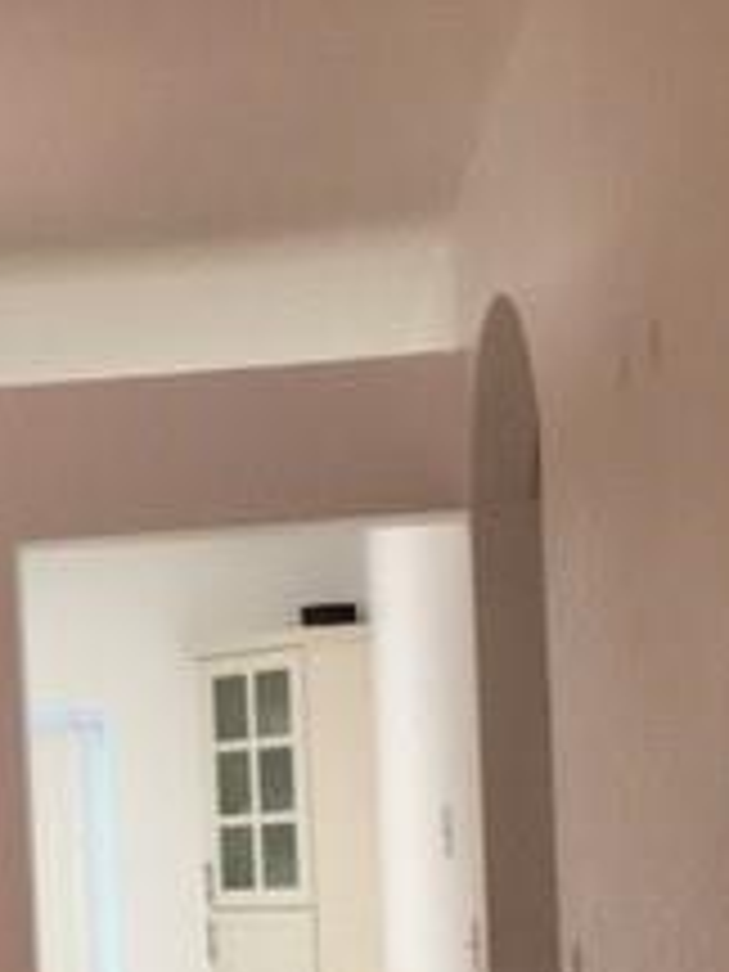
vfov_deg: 21.9
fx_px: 2415
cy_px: 968
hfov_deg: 16.5
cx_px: -148
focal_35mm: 86
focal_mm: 4.15
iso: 50
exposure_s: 1/15
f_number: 2.2
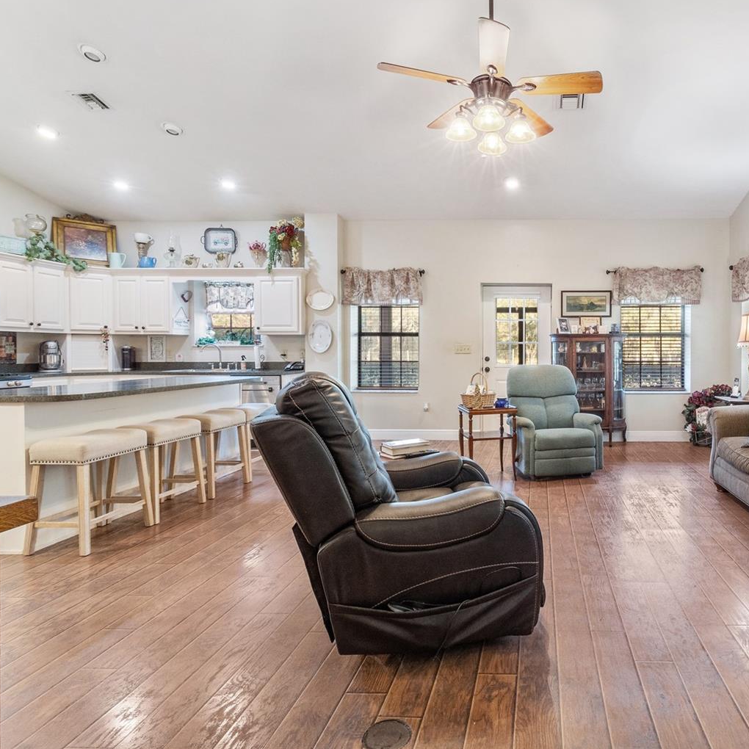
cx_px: 529
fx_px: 490
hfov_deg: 71.4
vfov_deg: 74.8
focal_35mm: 20
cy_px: 359
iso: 500
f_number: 9
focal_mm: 10
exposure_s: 1/1.67
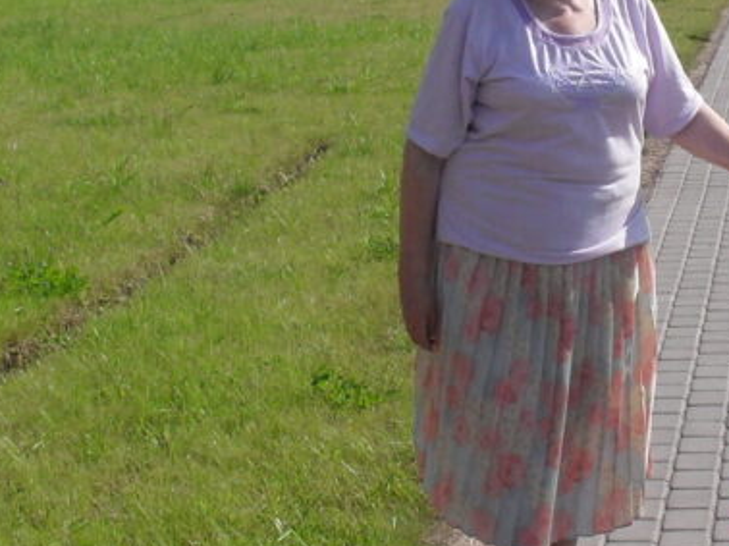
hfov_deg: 18.7
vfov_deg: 14.3
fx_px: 2168
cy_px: 216
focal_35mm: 103
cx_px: 665
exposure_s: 1/250
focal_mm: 6.3
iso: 80
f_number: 8.3
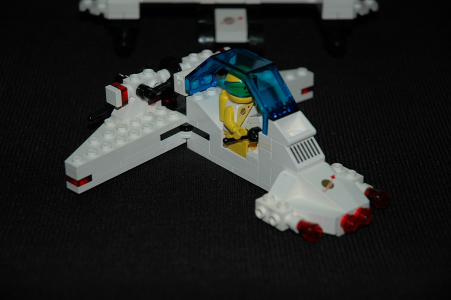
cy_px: 150
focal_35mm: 105
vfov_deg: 13.0
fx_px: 1315
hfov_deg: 19.5
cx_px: 226
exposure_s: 1/60
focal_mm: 70
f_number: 4.5
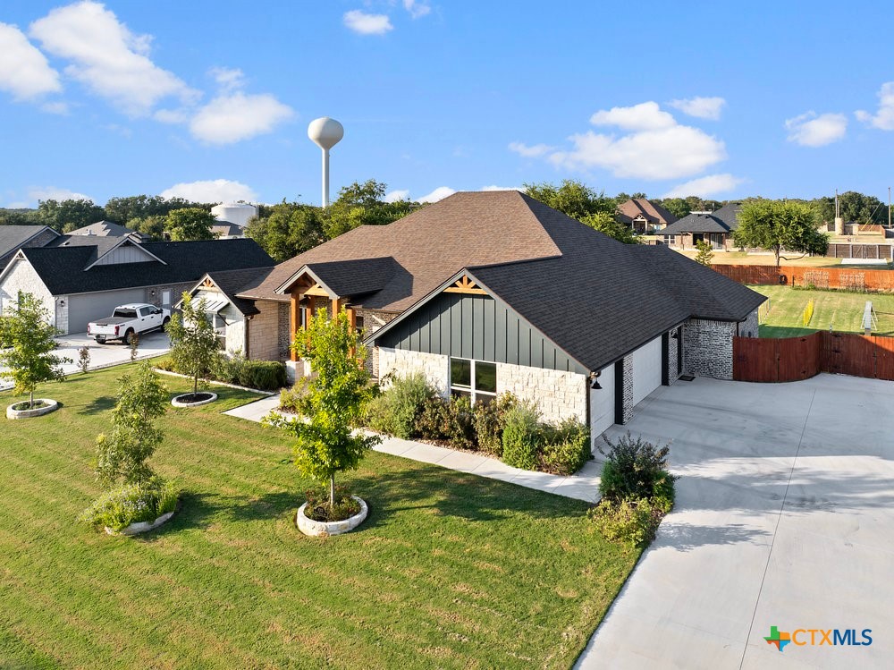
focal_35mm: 24
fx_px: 620
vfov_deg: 56.8
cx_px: 447
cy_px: 335
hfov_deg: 71.6
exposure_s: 1/800
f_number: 2.8
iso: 100
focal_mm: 12.29
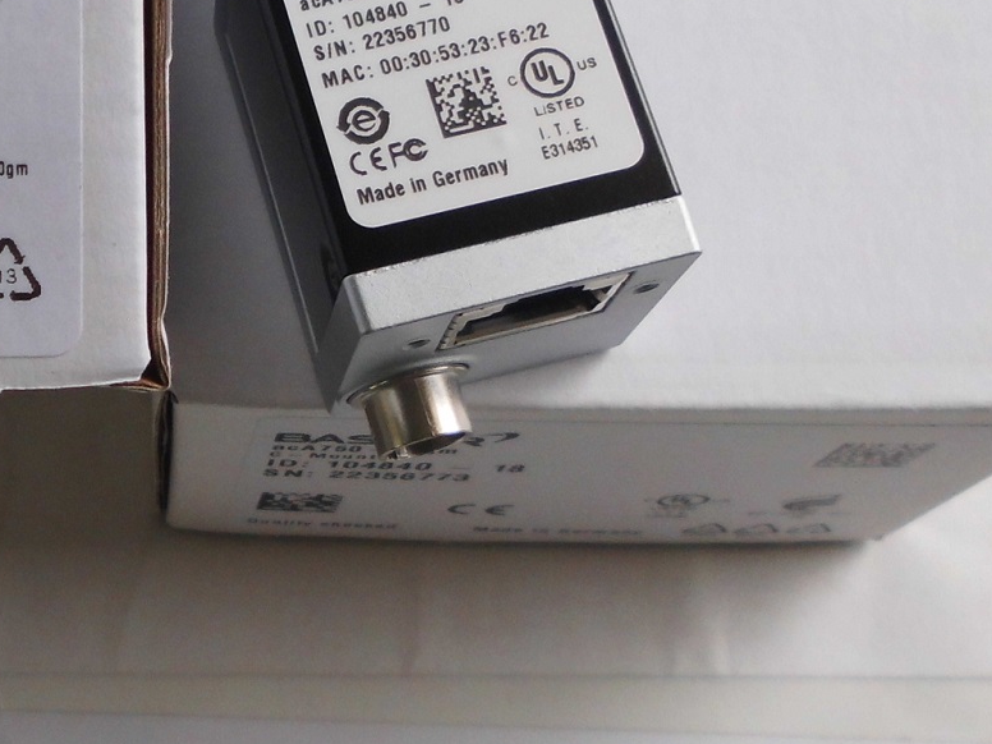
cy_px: 285
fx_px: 1920
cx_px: 55
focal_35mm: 67
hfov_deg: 27.7
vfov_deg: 21.9
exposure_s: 1/181
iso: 100
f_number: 3.2
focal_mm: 4.6
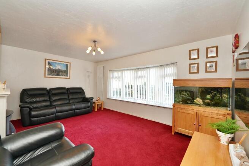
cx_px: 124
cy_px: 83
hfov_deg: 104.3
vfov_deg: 81.2
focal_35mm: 14
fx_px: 97
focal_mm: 14
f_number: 4
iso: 640
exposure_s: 1/160
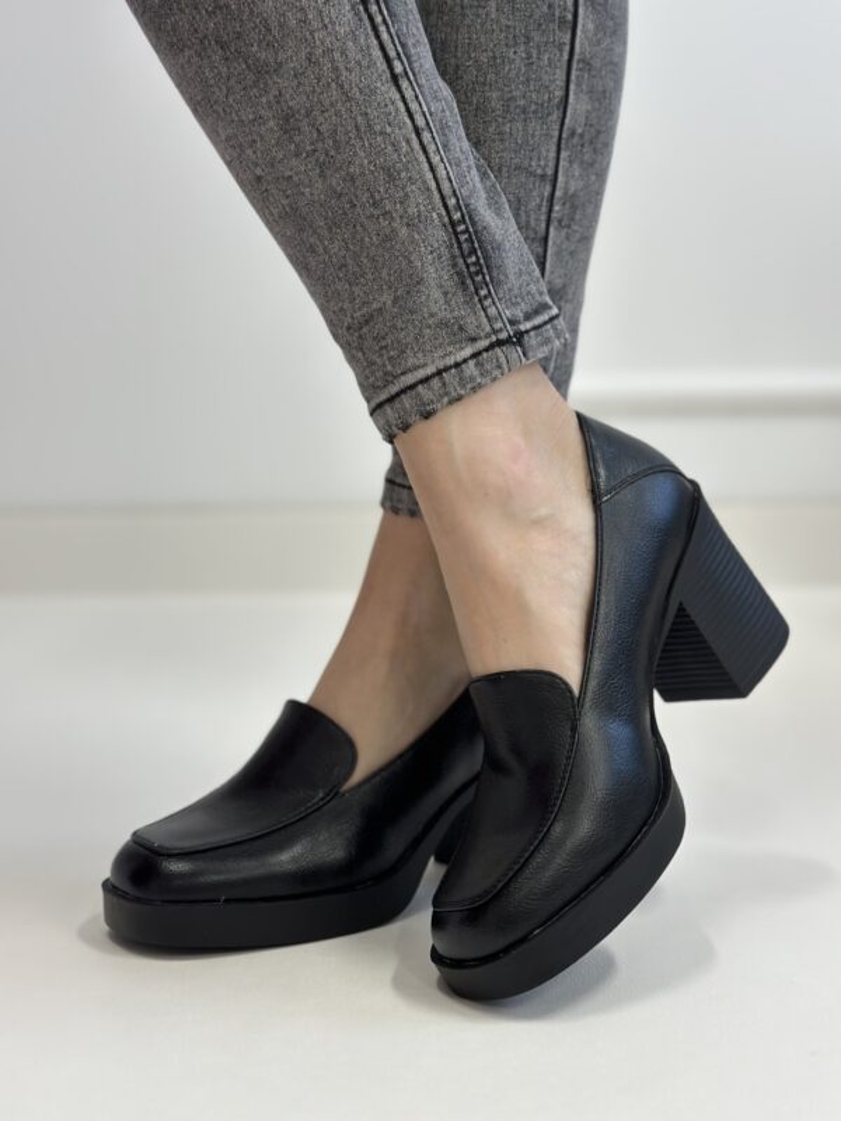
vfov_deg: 39.7
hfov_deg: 30.3
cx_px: 420
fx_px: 1555
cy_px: 560
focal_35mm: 48
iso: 125
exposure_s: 1/100
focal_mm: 6.86
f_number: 1.78
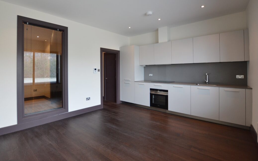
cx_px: 115
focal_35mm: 17
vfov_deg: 67.6
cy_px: 68
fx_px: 120
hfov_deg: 94.0
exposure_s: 1/60
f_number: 3.5
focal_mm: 10
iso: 450
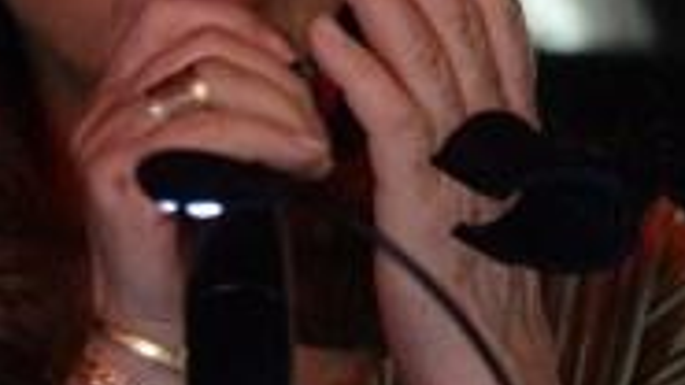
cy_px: -113
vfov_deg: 1.6
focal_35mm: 760
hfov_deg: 2.8
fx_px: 13802
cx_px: 52
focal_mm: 200
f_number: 7.1
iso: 1600
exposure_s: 1/25
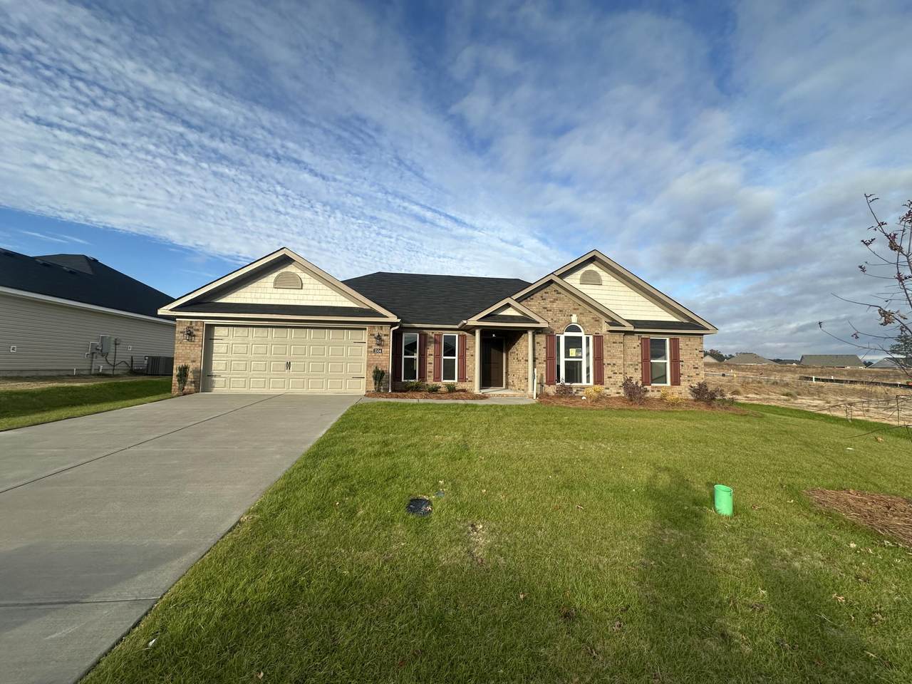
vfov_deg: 85.7
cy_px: 342
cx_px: 456
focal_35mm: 14
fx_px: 369
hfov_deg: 102.1
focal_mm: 2.22
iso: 50
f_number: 2.2
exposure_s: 1/1147
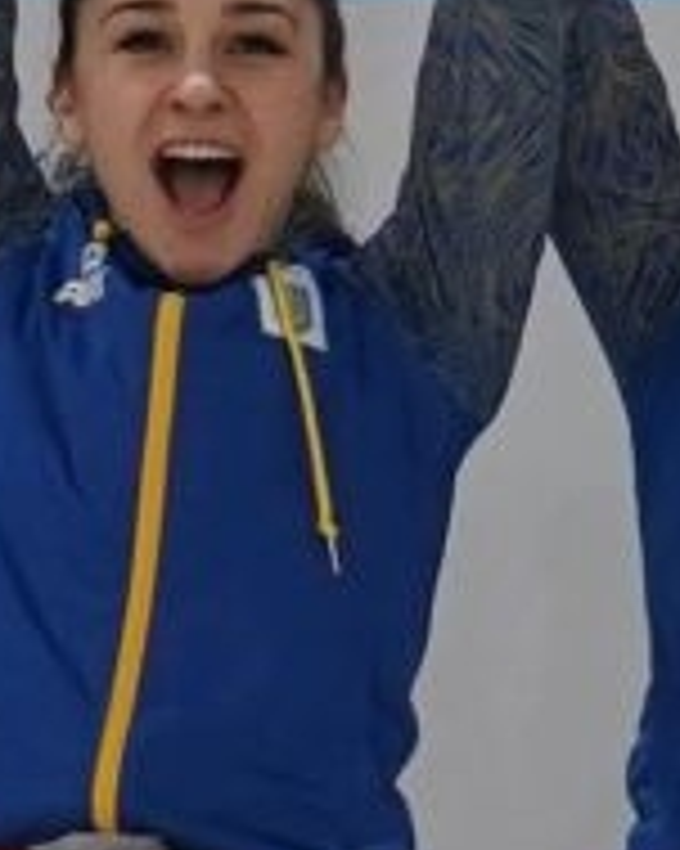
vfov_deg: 4.2
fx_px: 11707
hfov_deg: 3.3
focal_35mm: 465
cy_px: 738
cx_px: 527
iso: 640
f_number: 2.8
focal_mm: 35
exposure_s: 1/250
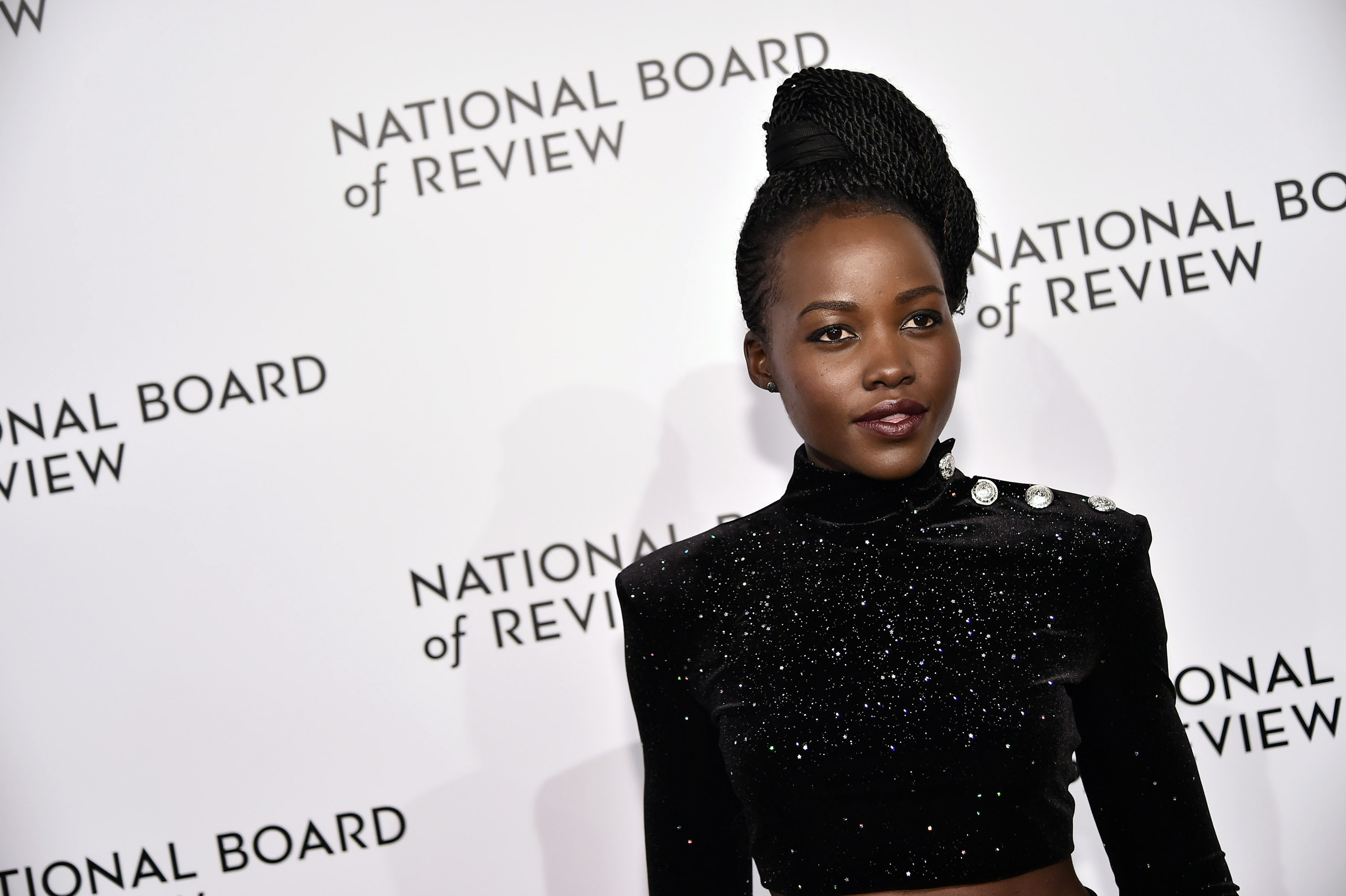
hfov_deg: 39.6
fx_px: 1868
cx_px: 673
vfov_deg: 27.0
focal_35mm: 50
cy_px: 448
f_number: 4
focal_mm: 50
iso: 2000
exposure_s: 1/250
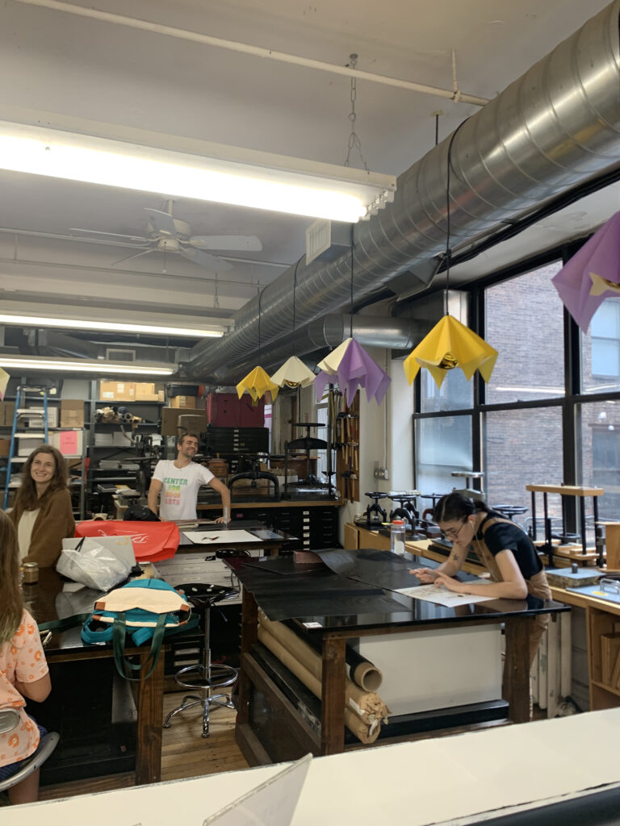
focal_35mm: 26
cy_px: 413
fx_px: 621
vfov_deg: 67.3
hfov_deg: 53.1
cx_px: 310
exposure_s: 1/60
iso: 100
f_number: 1.8
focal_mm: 4.25
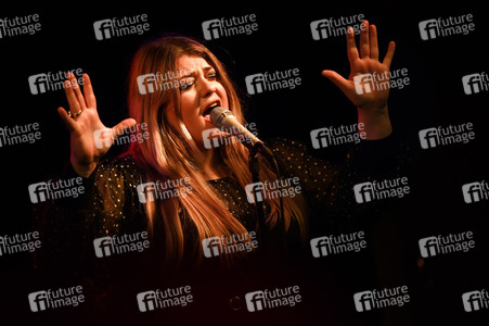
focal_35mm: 185
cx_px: 244
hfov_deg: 11.1
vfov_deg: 7.4
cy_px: 163
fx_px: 2511
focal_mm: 185
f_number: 3.2
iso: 2000
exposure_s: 1/250
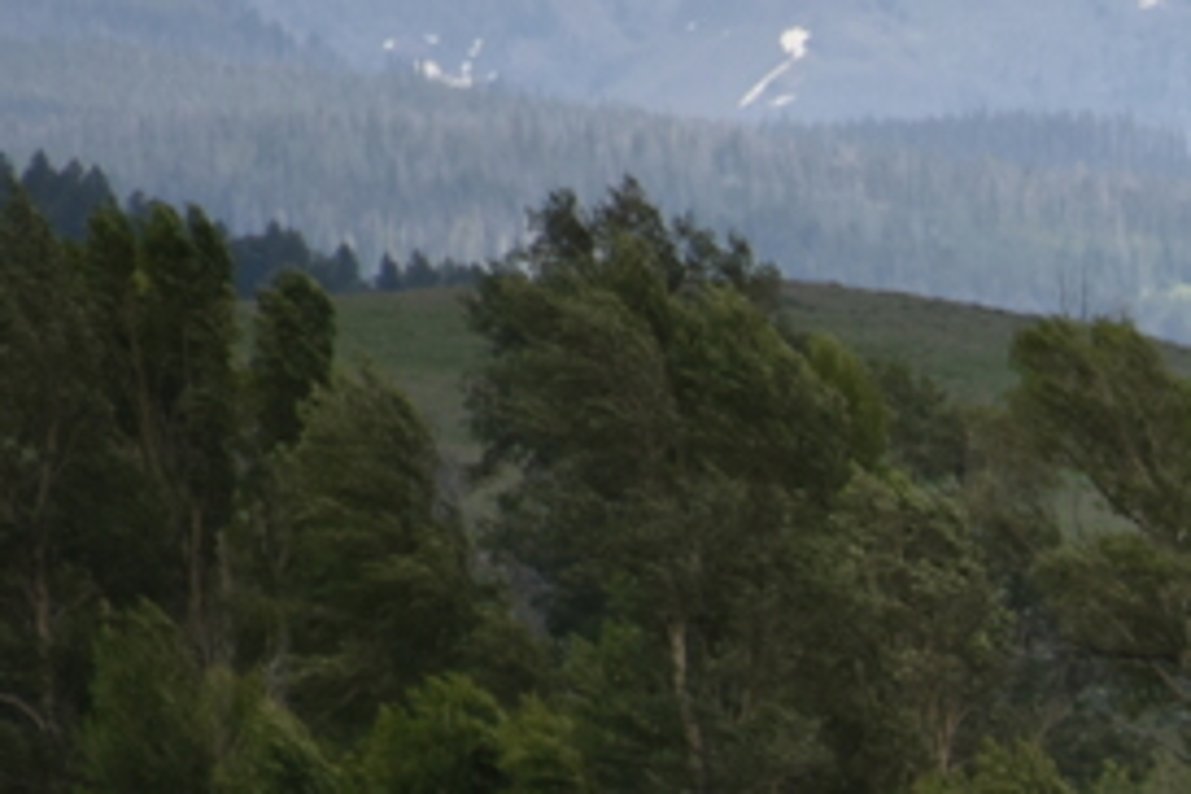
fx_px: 46611
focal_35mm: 1409
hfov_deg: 1.5
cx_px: 2282
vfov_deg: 1.0
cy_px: 1195
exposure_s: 1/640
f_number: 5.6
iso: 220
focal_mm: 300
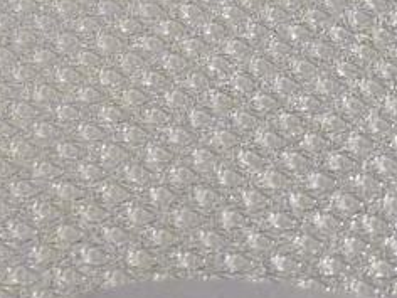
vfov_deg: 6.9
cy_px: -271
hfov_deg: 9.3
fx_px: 2385
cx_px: -140
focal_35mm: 208
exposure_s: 1/30
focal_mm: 7.9
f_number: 3.8
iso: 400
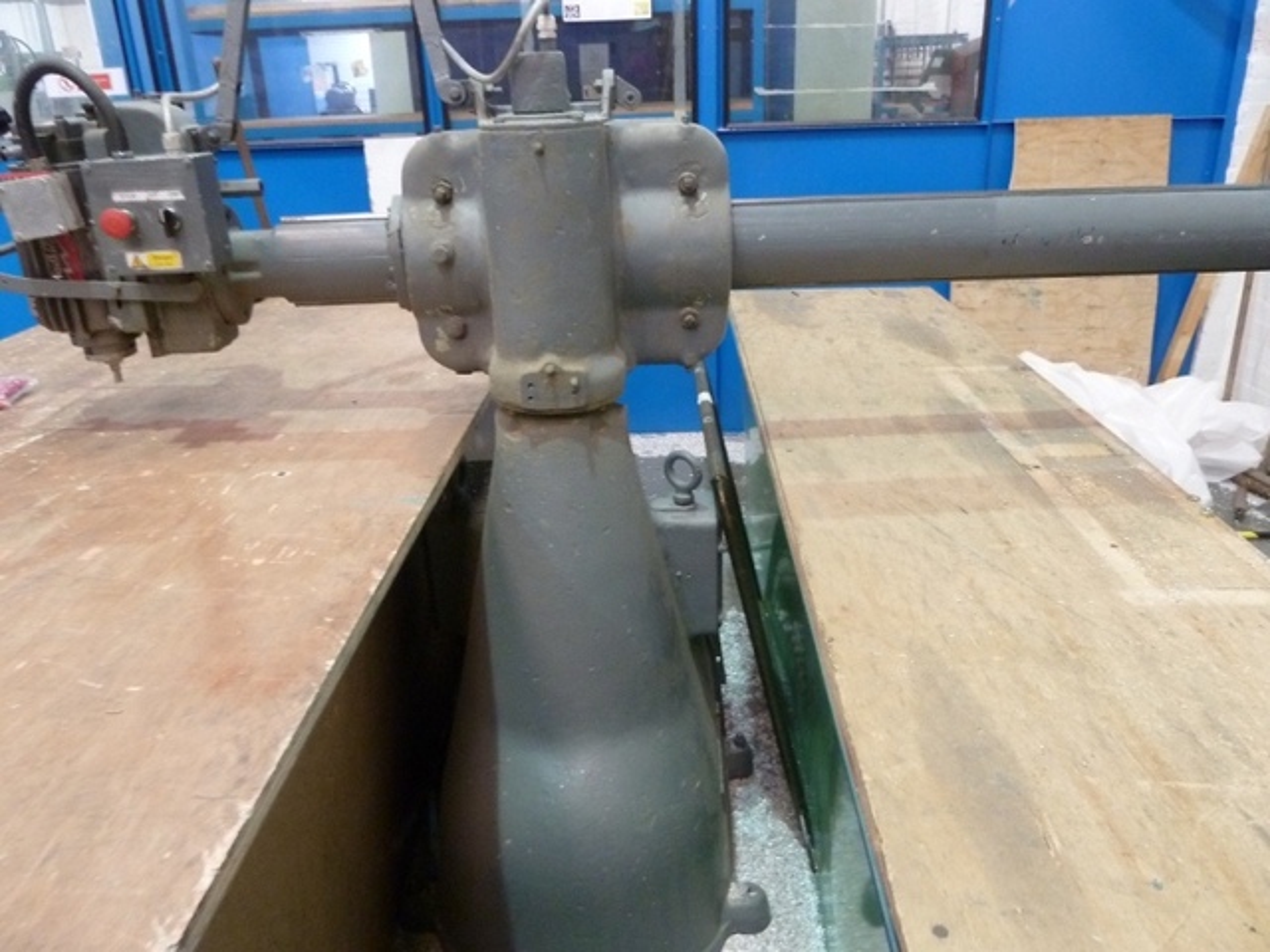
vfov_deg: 54.9
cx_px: 635
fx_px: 917
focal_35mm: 25
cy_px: 476
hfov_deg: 69.4
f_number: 3.3
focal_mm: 4.1
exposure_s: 1/8
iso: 400
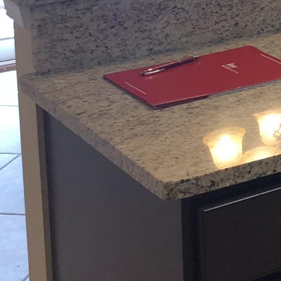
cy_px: -60
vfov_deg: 13.6
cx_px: 577
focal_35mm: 125
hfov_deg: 12.2
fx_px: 1148
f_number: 1.8
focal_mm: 3.99
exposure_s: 1/30
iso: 32
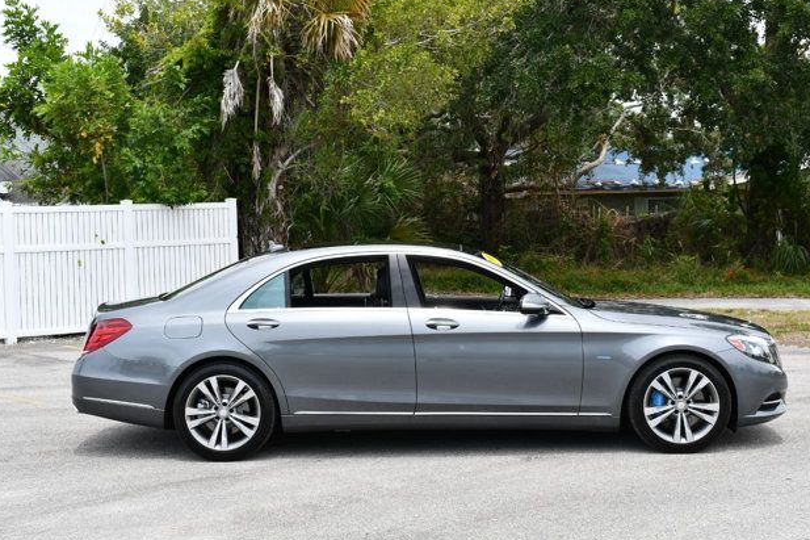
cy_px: 267
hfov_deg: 35.6
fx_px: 1260
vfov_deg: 24.2
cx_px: 414
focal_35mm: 56
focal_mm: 36
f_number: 8
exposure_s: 1/250
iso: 140
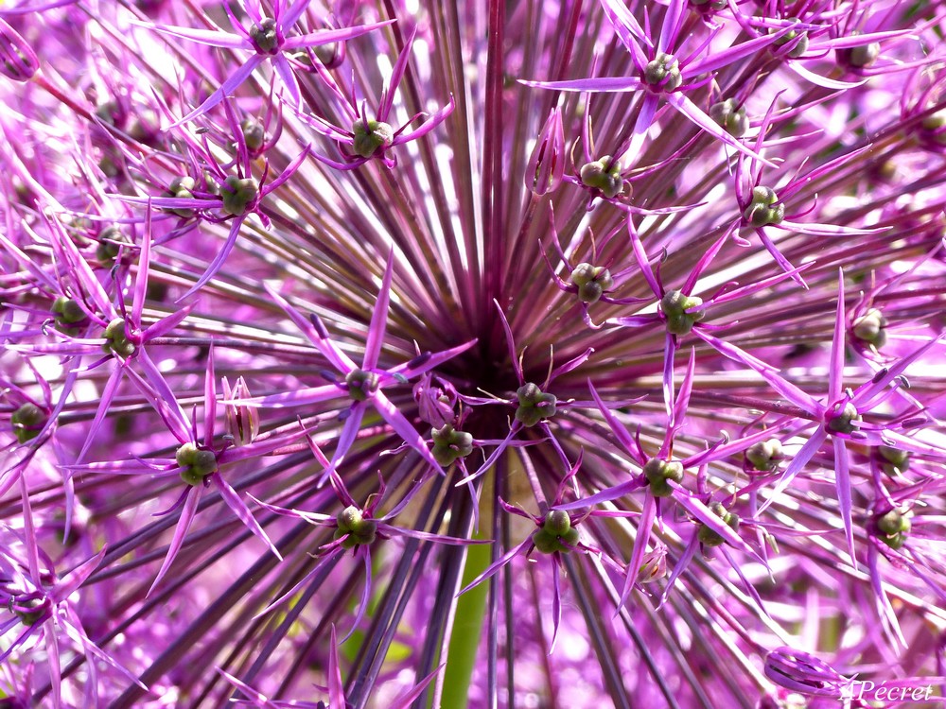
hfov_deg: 3.4
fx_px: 15741
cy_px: 354
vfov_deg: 2.6
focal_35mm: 576
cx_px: 473
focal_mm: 103.7
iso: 100
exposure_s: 1/250
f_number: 4
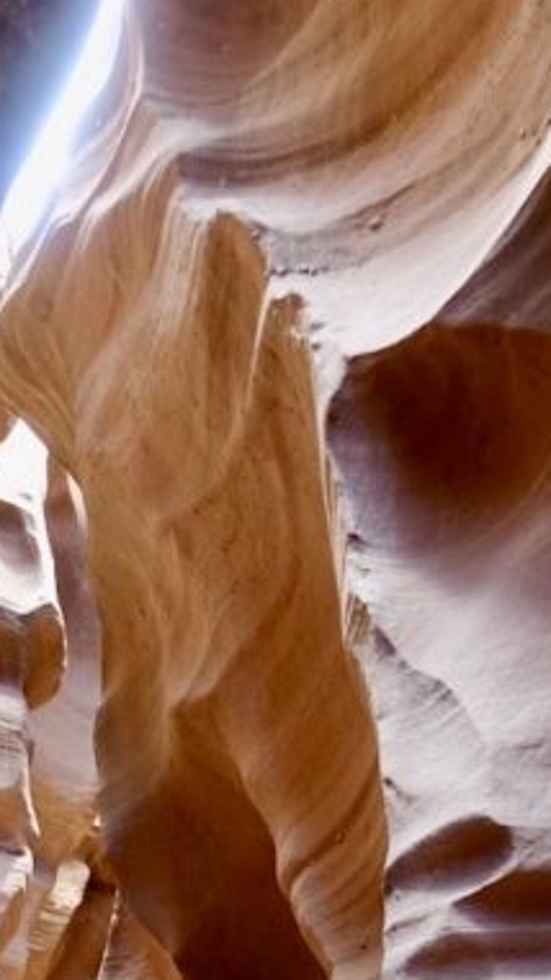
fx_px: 1768
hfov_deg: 17.0
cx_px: -99
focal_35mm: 68
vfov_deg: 29.3
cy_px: 936
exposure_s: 1/30
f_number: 2
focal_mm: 8.8
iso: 125
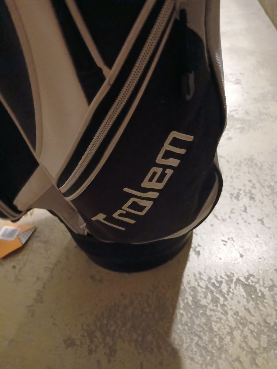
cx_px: 138
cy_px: 184
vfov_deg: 67.3
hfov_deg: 53.1
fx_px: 277
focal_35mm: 26
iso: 1600
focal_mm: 3.98
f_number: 1.8
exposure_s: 1/16.7
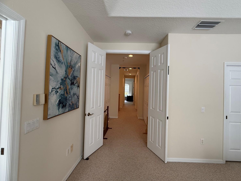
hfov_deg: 98.0
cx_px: 128
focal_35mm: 15
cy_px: 87
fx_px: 104
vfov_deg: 81.7
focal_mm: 2.22
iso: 250
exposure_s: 1/120
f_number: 2.2
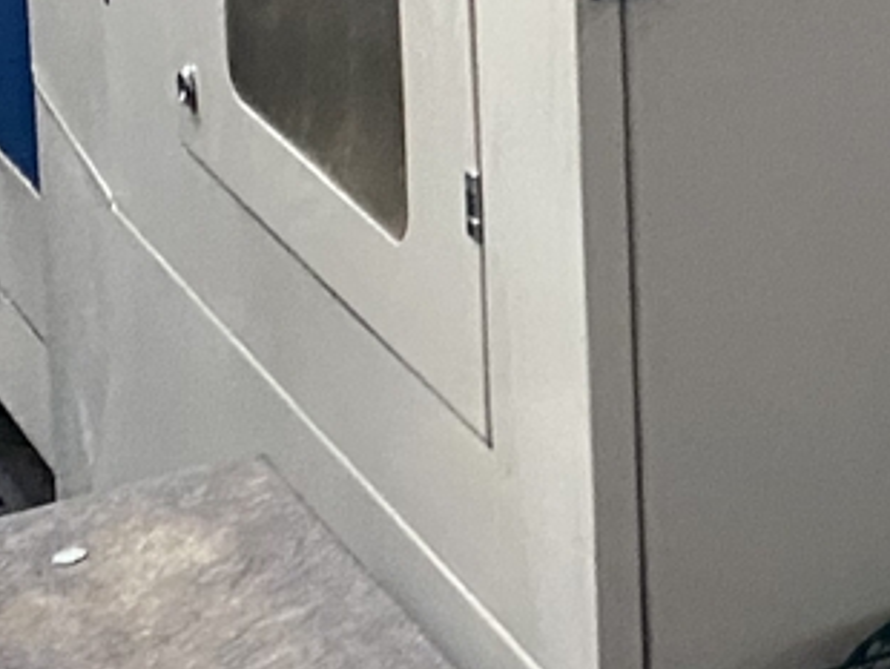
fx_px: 3448
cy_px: -479
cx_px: 1766
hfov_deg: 12.9
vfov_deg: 10.5
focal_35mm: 134
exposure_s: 1/60
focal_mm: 4.25
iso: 400
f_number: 1.8
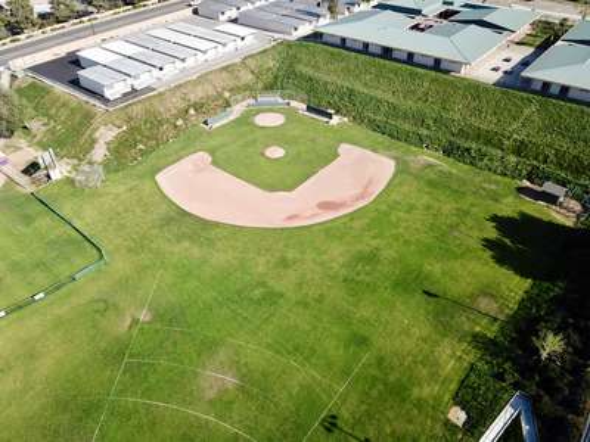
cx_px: 295
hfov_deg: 67.3
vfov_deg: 53.1
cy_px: 221
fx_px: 443
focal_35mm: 26
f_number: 2.2
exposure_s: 1/778
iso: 100
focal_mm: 4.73
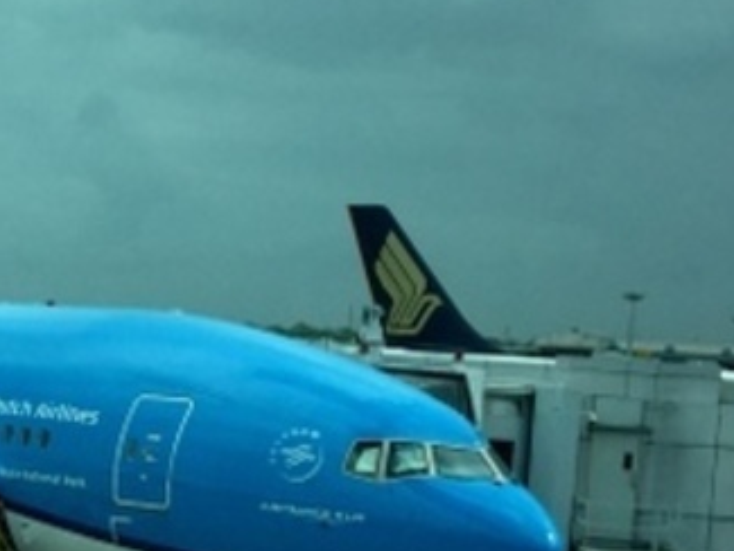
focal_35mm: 107
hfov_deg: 16.2
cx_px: -474
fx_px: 2270
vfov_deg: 13.8
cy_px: 425
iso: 32
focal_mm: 4.15
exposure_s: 1/879
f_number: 2.2
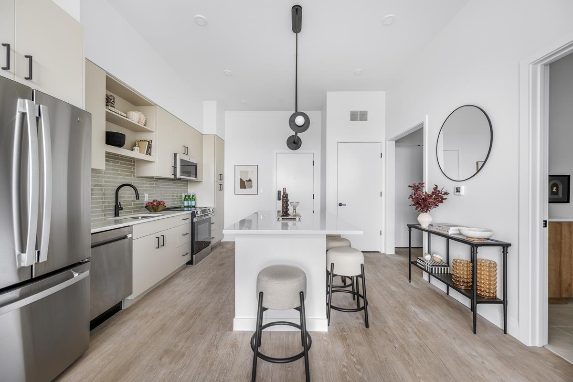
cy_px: 191
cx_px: 286
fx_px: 223
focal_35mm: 14
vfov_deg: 81.2
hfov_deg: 104.3
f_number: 6.3
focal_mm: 14
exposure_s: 1/1.25
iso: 100
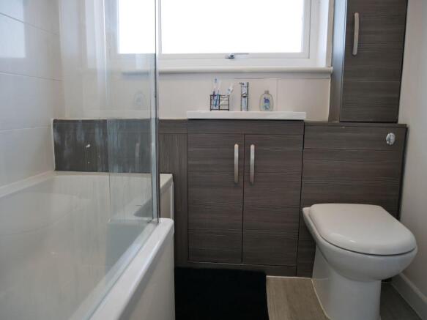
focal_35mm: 24
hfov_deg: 71.6
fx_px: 296
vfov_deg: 56.8
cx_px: 214
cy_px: 160
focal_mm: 12
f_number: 3.5
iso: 200
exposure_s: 1/60
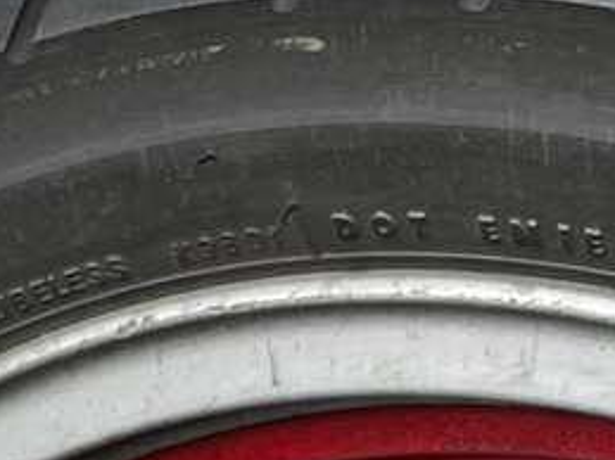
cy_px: 1375
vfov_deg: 6.7
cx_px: 197
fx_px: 3569
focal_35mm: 201
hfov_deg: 9.8
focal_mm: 4.2
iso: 32
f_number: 1.6
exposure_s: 1/152
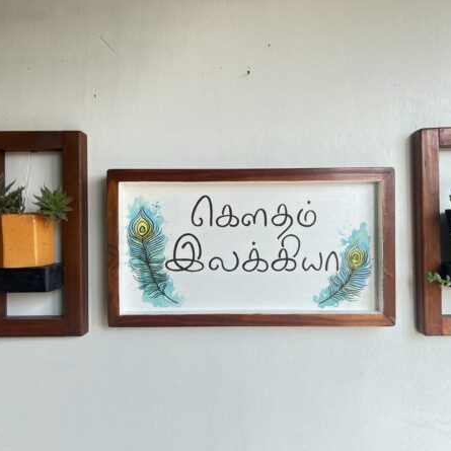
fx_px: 457
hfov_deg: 52.4
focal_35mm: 31
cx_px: 250
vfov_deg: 52.5
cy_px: 227
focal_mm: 5.7
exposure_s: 1/317
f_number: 1.5
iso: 50
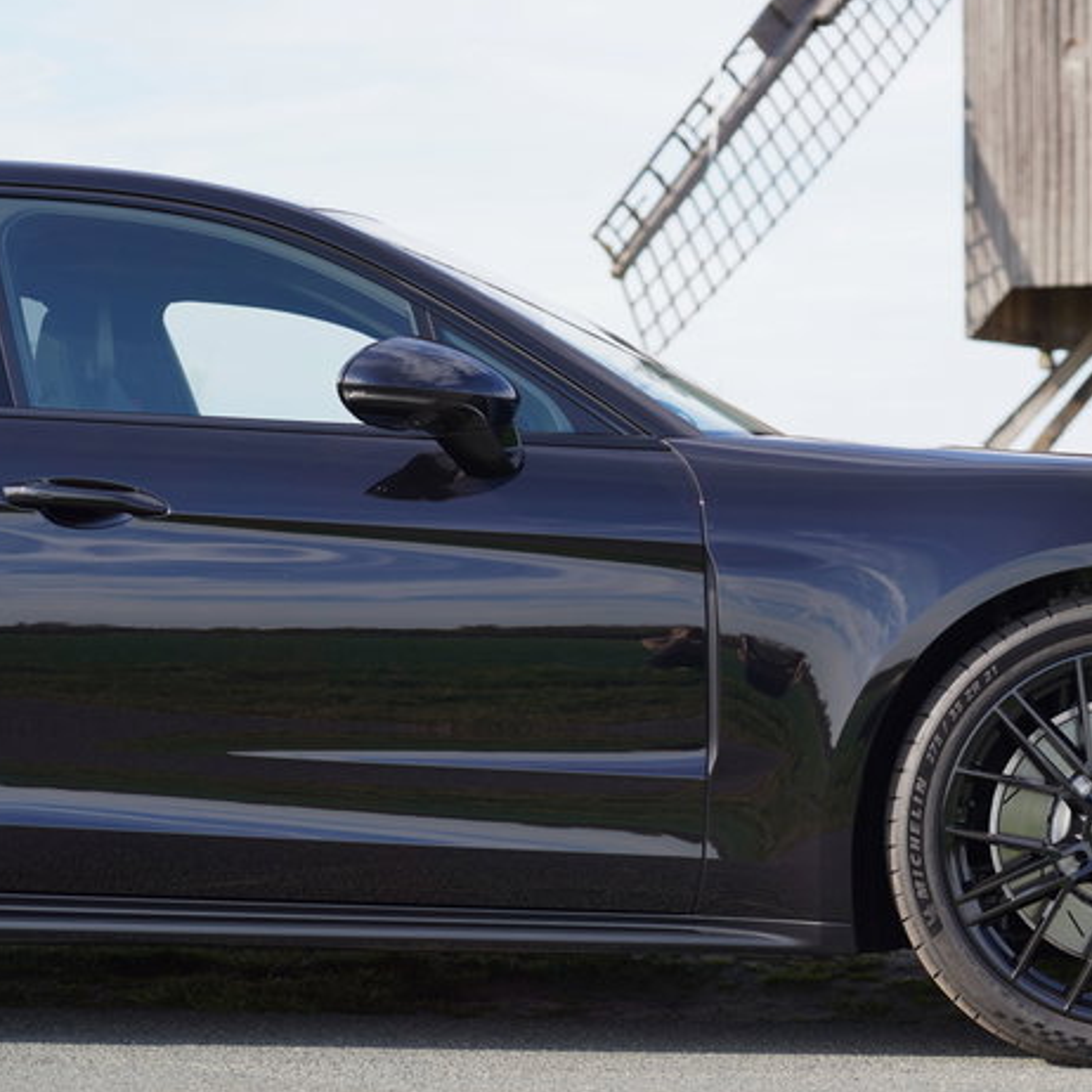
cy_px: 492
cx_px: 832
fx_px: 3426
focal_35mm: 96
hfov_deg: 18.0
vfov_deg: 18.1
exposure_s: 1/320
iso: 100
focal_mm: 68
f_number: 4
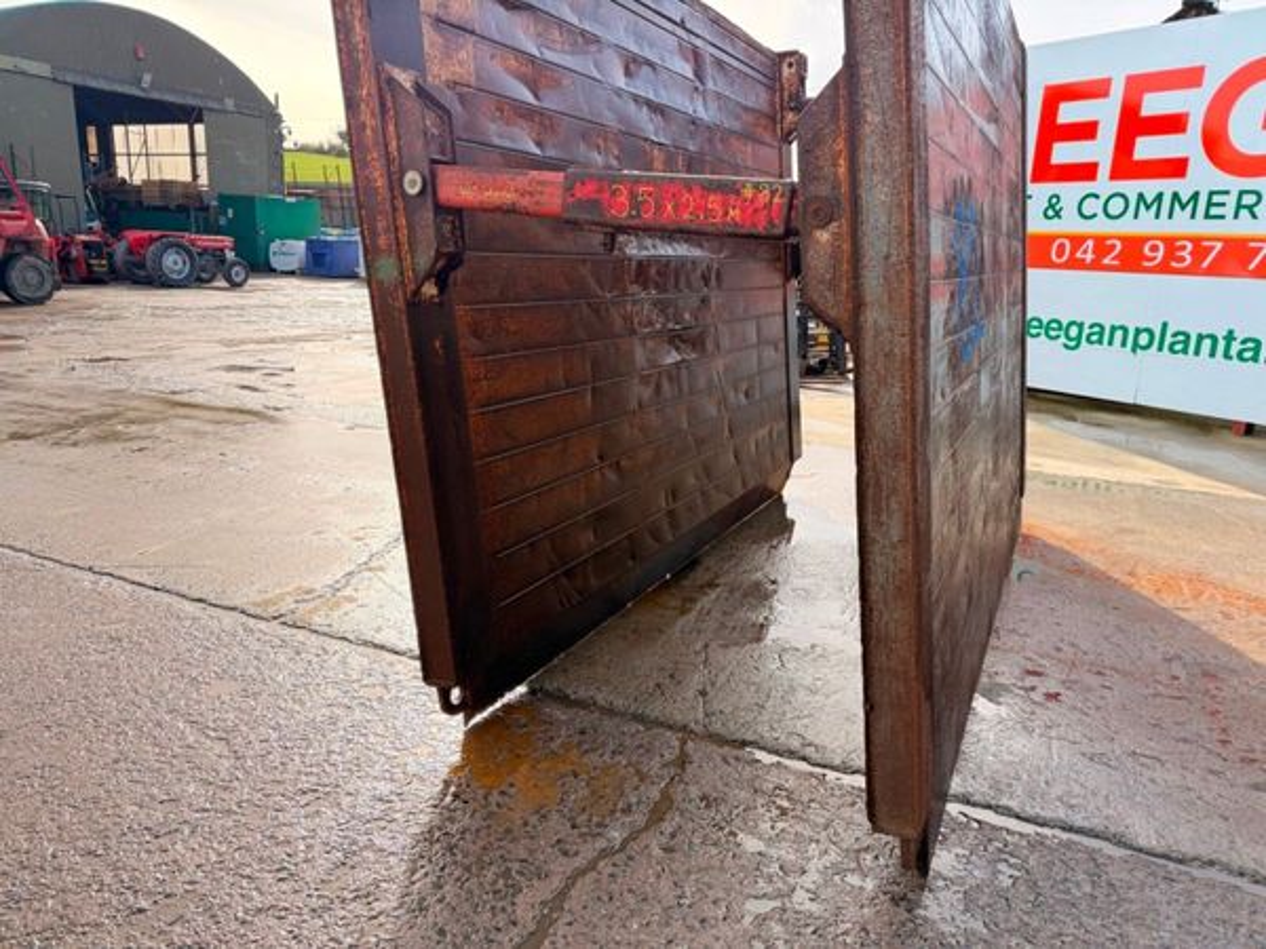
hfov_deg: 71.6
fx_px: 878
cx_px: 633
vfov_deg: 56.8
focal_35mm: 24
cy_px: 474
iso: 100
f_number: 1.78
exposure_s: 1/1122
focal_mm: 6.76
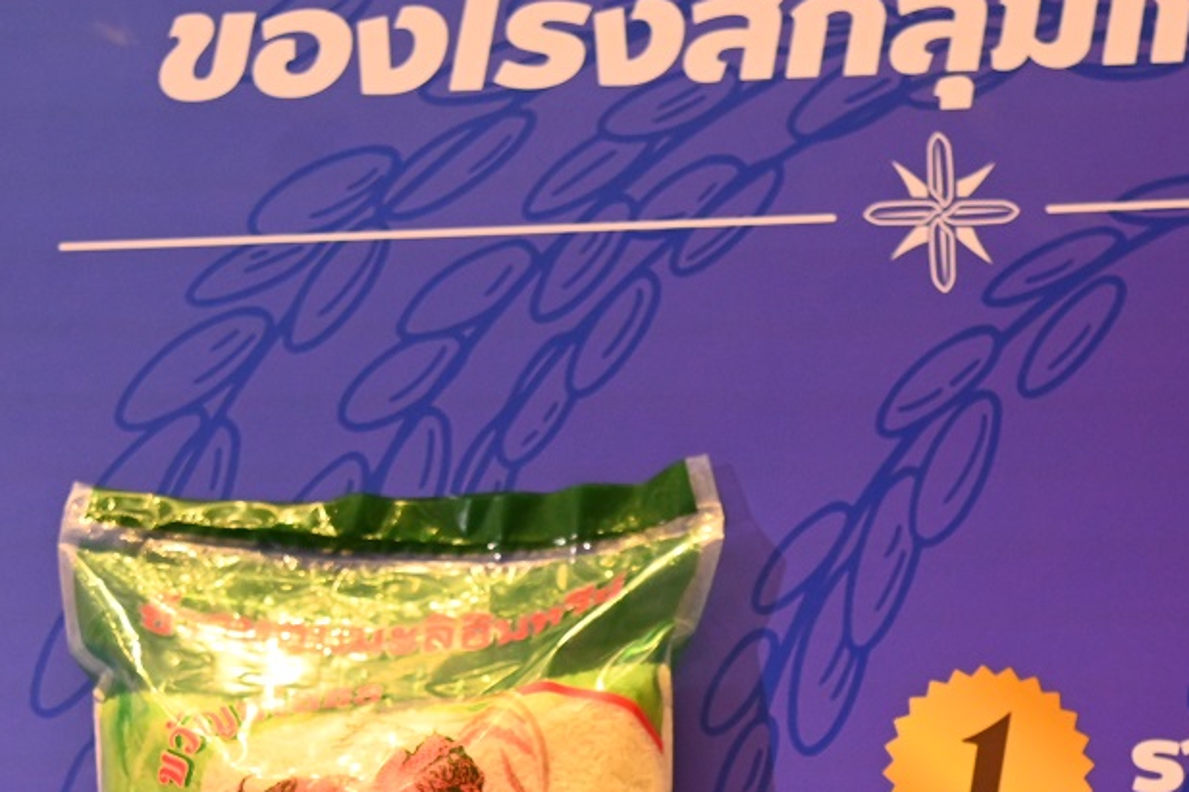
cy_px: 680
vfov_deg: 13.9
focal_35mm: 98
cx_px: 701
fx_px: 3236
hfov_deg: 20.8
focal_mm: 40
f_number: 4
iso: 2500
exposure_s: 1/200
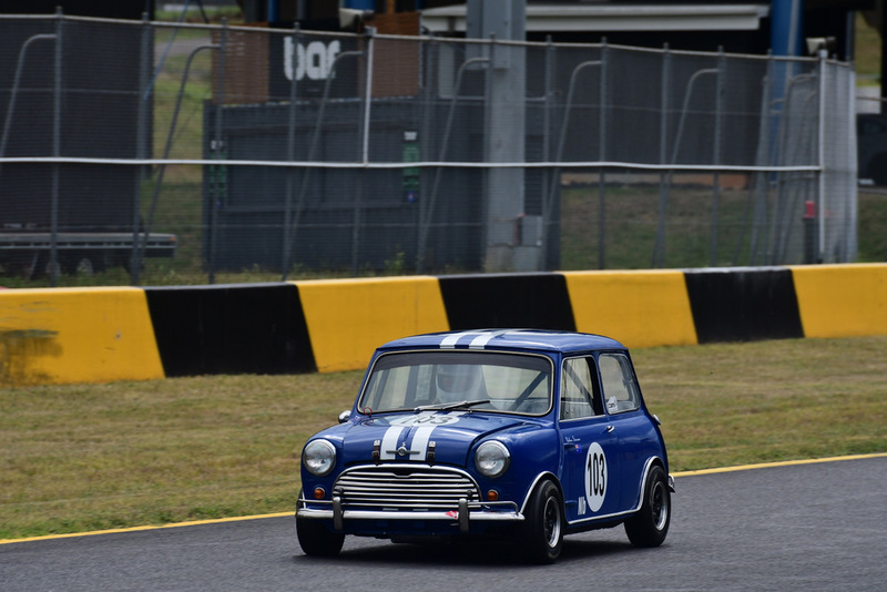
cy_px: 296
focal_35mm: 300
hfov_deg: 6.9
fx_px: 7394
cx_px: 444
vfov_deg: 4.6
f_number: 8
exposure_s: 1/800
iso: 400
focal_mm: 200
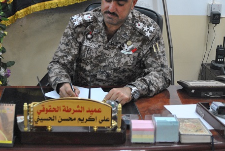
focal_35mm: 74
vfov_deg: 18.5
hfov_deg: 27.3
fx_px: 463
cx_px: 97
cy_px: 60
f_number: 5
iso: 800
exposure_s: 1/30
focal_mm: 36
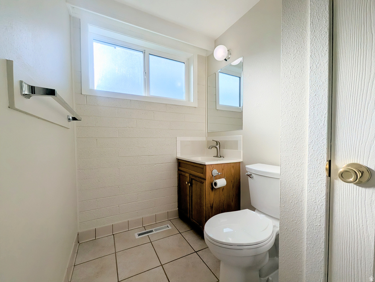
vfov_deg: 90.1
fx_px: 141
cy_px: 141
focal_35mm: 13
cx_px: 188
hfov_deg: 106.1
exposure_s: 1/1529
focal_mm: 1.95
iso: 50
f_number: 2.2
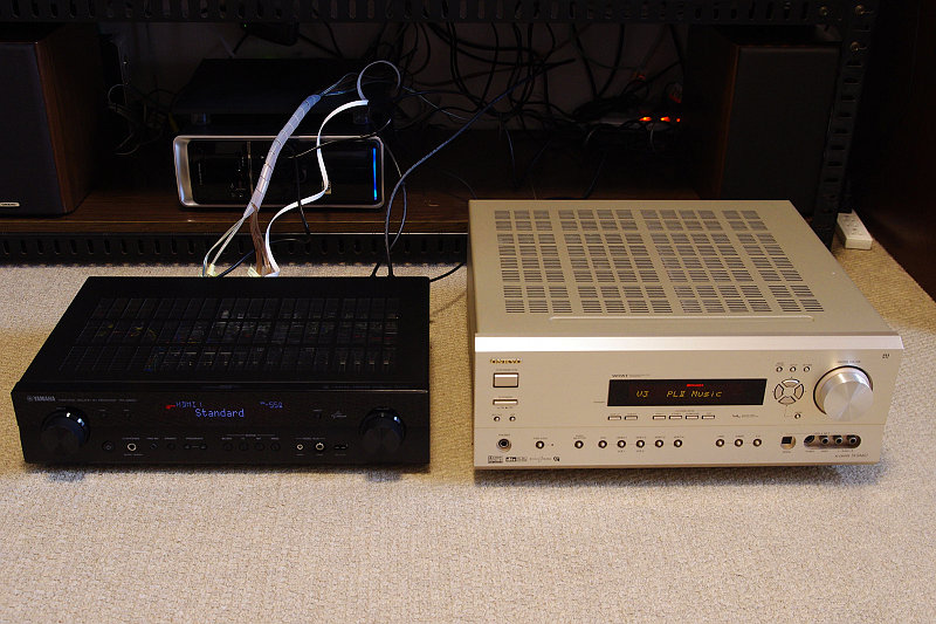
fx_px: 1014
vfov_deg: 34.2
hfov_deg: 49.6
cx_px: 468
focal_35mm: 39
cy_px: 312
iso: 800
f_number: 6.3
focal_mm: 26
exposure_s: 1/13
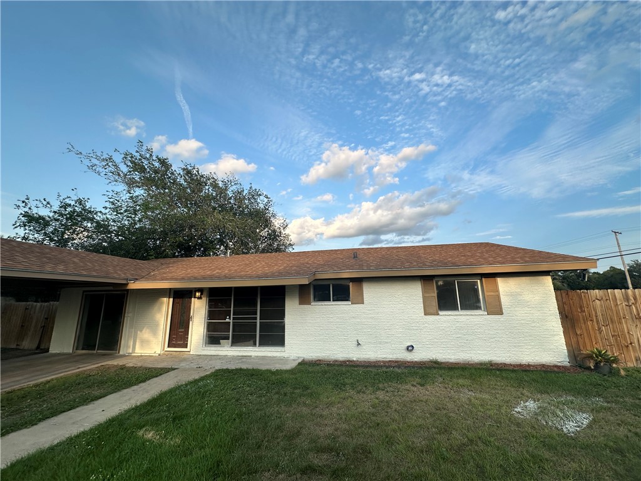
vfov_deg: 85.7
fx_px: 259
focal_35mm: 14
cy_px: 240
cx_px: 320
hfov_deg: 102.1
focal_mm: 2.22
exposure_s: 1/849
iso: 40
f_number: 2.2
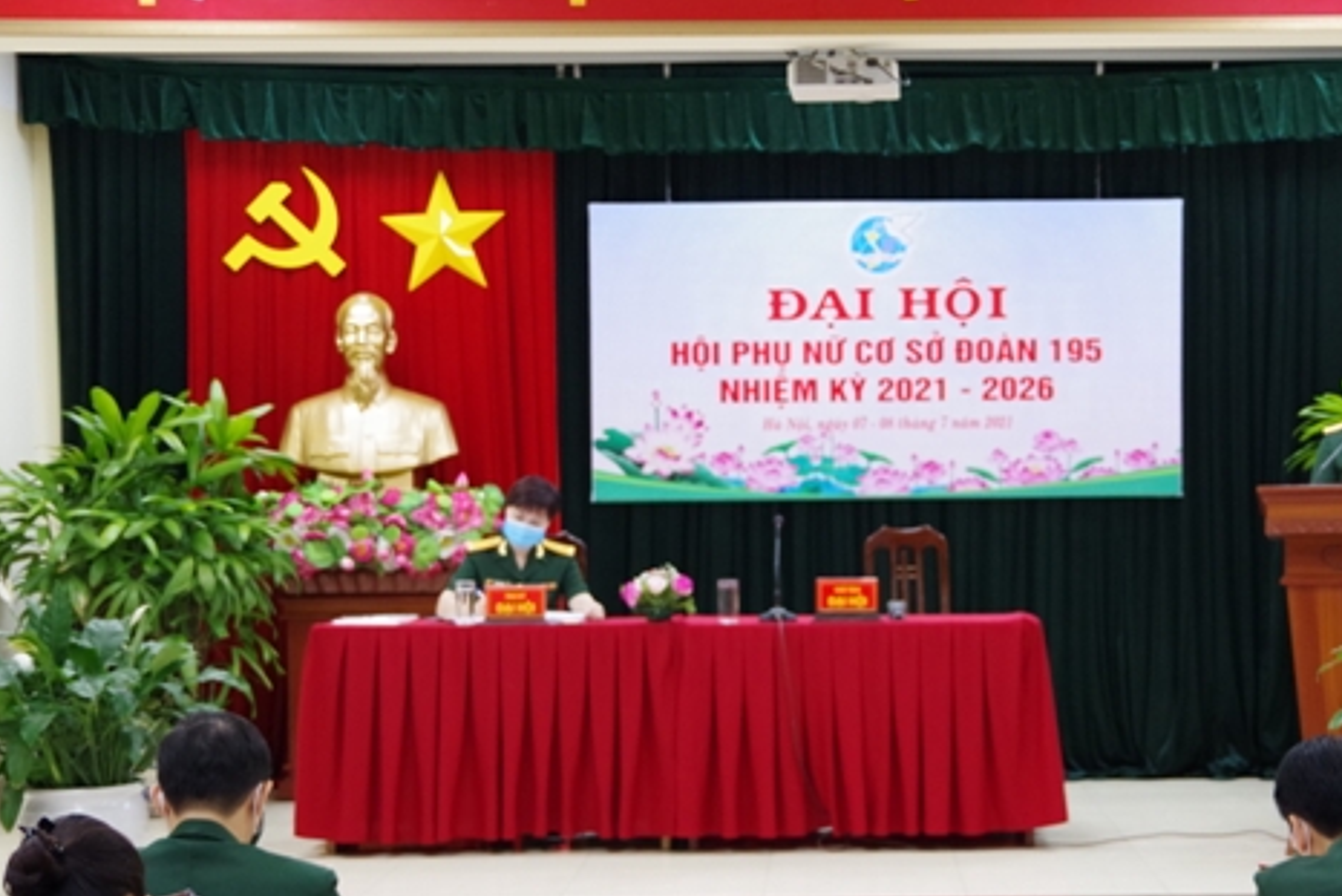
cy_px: 579
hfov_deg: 27.2
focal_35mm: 74
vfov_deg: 18.4
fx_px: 2759
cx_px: 893
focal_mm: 31
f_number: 4.5
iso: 1600
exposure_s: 1/100
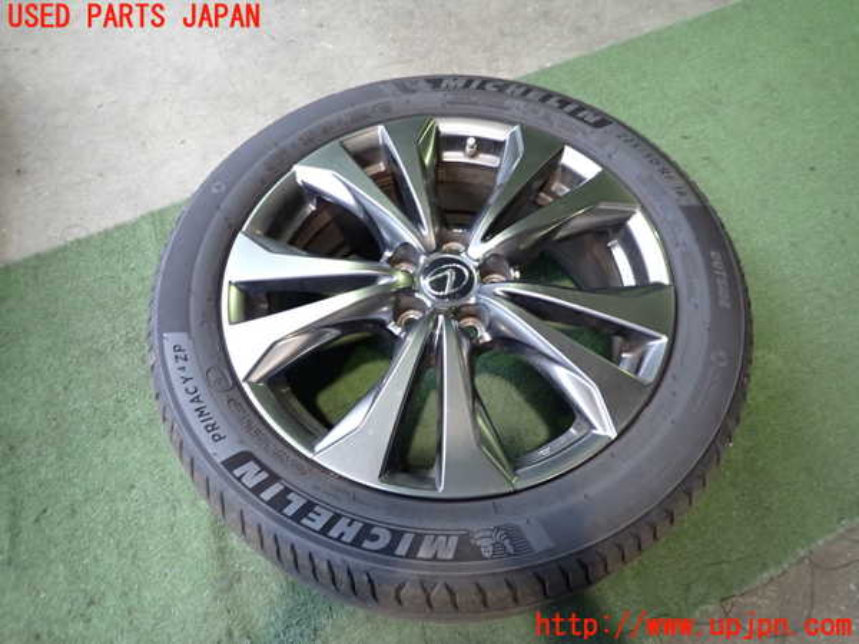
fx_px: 620
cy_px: 322
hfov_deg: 69.4
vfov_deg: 54.9
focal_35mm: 25
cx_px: 430
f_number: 2
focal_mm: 4.5
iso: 250
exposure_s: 1/30
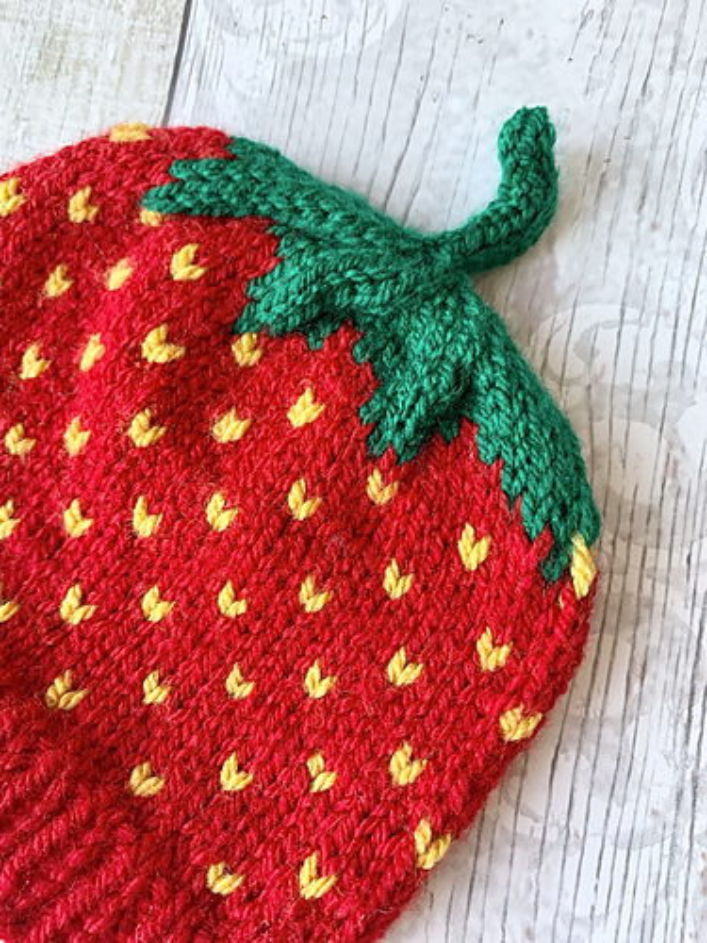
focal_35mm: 26
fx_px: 708
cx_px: 354
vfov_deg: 67.3
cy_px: 472
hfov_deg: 53.1
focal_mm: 4.25
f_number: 1.8
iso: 125
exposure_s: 1/60
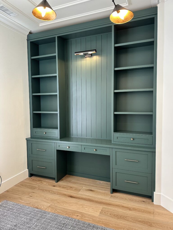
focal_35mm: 24
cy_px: 115
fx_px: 160
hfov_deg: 56.8
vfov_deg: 71.6
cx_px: 86
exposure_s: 1/60
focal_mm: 6.86
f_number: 1.78
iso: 200
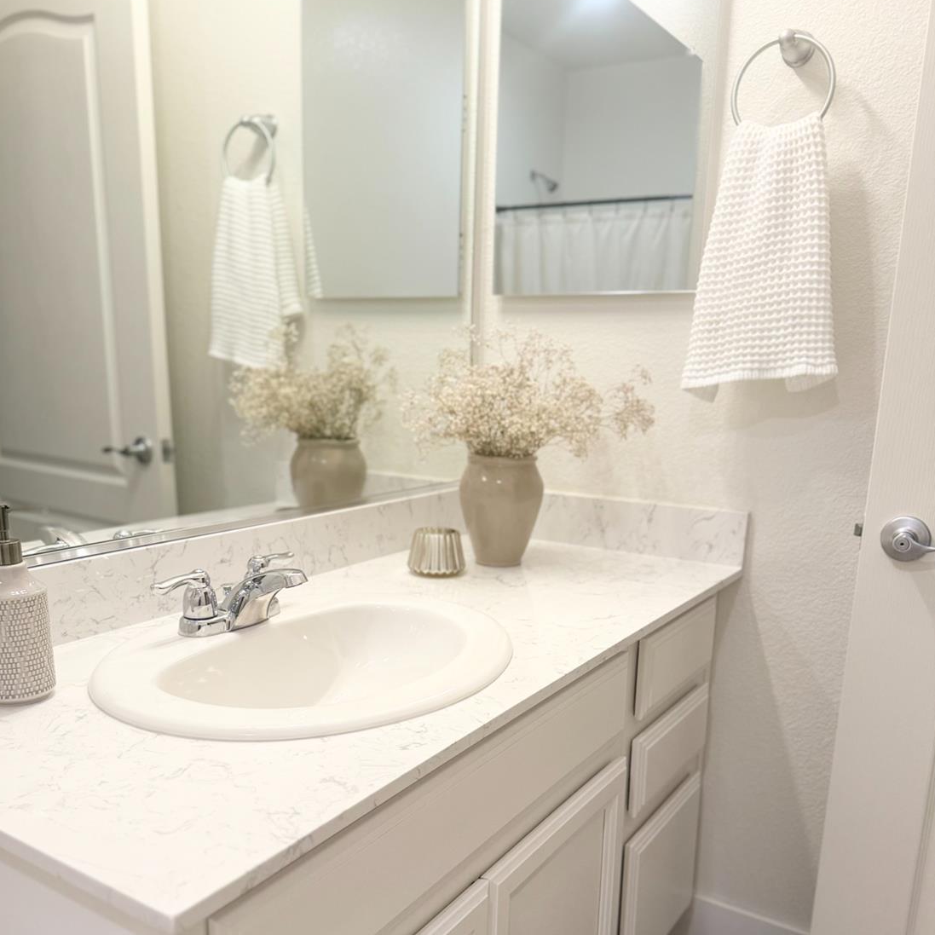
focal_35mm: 29
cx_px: 459
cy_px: 586
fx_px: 886
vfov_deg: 55.0
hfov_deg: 55.6
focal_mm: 6.76
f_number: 1.78
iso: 160
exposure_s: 1/120
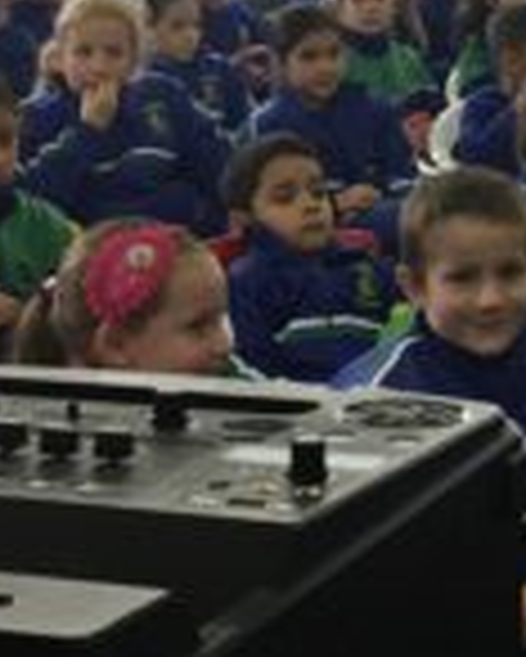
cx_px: 463
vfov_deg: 18.8
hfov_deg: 15.1
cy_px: 126
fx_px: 1963
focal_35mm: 101
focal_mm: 4.15
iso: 50
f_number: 2.2
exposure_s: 1/30
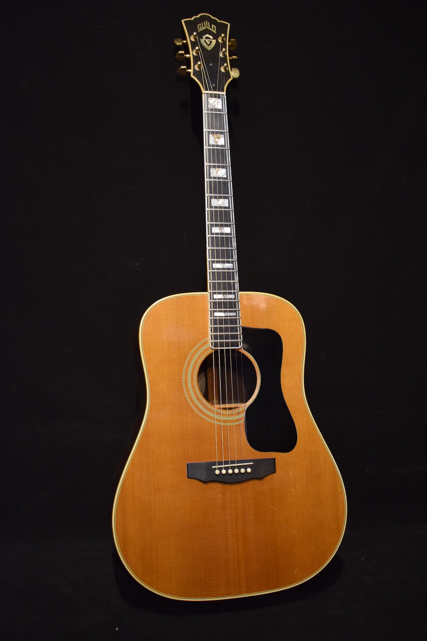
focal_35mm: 36
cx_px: 218
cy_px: 314
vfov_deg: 53.8
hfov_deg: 37.3
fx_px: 632
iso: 2200
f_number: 3.8
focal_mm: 23
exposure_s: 1/30
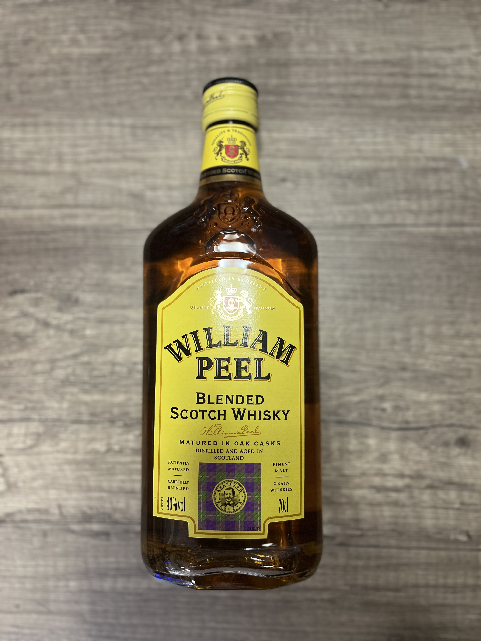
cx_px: 240
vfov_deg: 67.3
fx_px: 482
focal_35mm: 26
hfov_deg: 53.1
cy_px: 320
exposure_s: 1/50
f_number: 1.6
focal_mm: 5.1
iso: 160
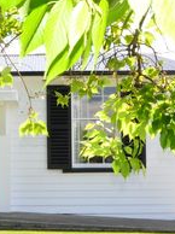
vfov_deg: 30.7
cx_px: 21
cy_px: 143
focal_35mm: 63
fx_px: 426
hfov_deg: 22.7
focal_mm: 18
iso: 1600
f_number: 22
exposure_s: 1/200
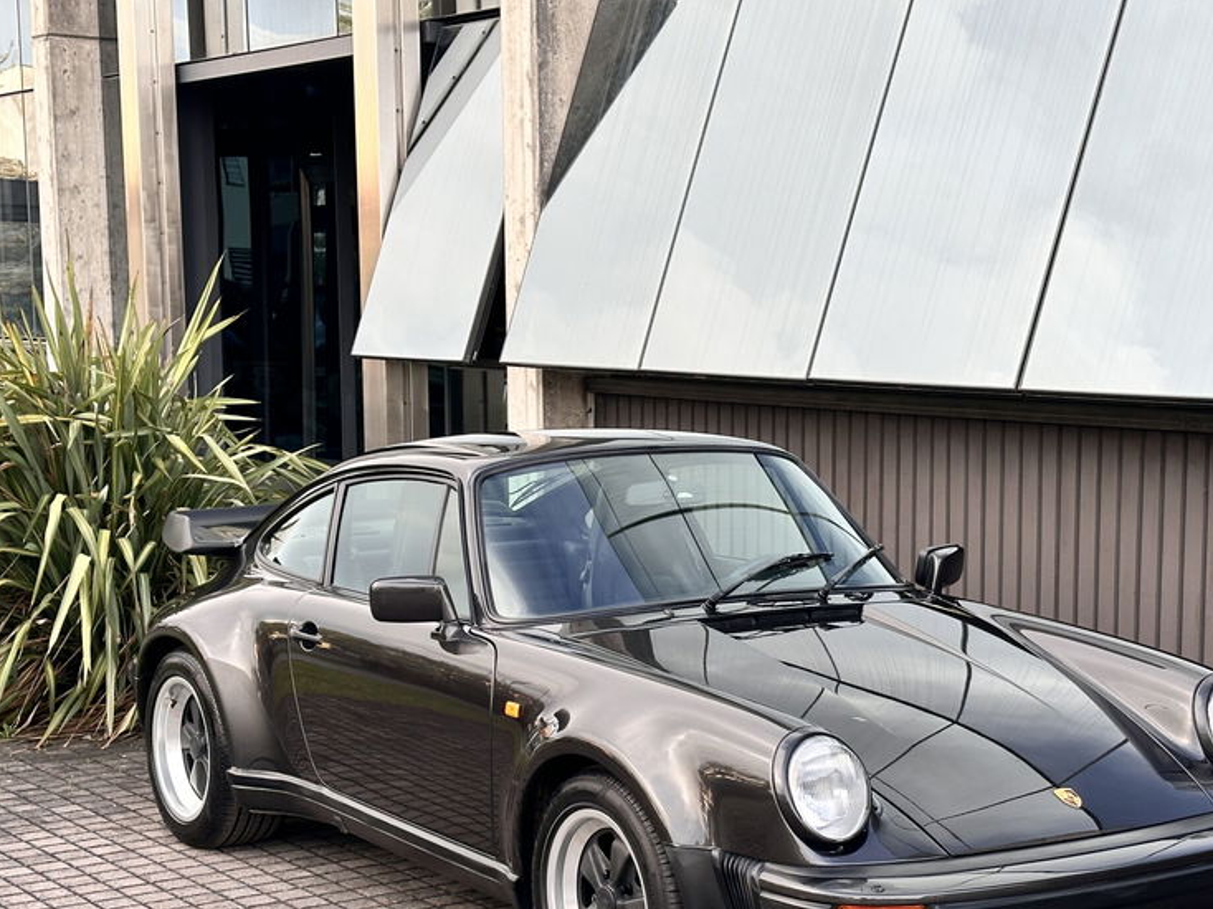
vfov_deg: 21.8
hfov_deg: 28.9
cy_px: 618
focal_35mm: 67
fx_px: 2347
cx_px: 697
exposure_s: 1/496
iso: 64
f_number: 1.78
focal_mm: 6.86
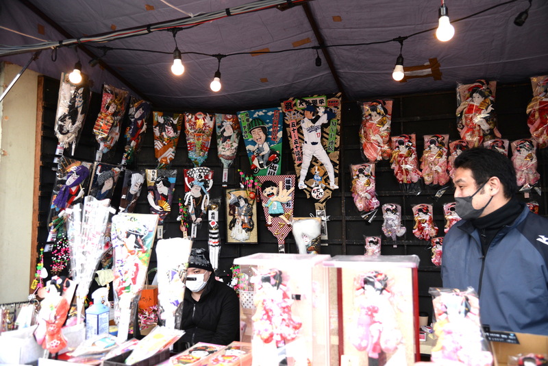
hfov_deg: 65.5
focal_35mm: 28
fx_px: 426
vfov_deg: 46.4
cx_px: 274
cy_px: 183
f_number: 4
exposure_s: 1/800
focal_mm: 28
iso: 800
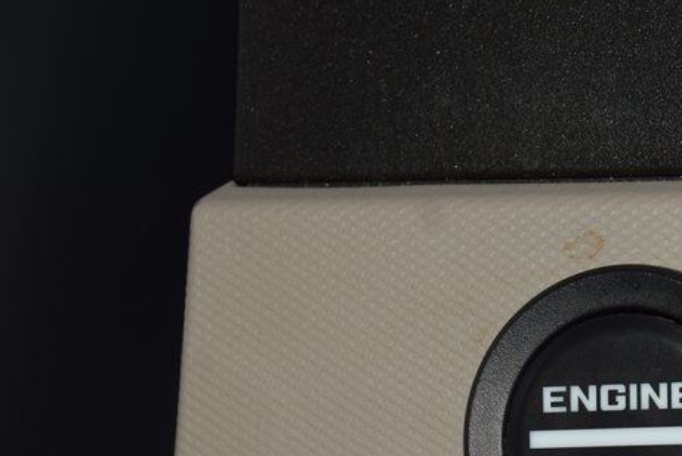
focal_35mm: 233
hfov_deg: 8.8
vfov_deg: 5.9
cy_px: 430
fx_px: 4417
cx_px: 620
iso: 100
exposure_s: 1/125
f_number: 8
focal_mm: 70
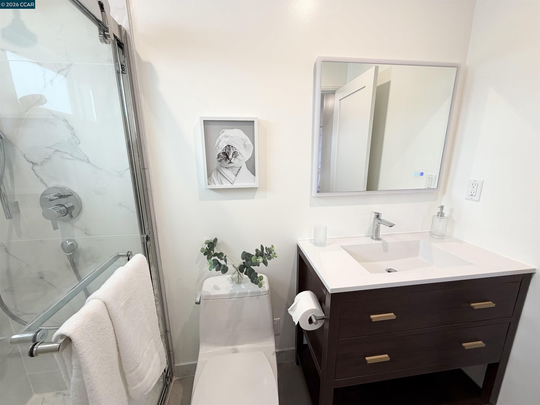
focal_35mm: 14
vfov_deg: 85.7
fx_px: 218
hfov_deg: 102.1
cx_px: 270
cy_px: 202
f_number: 2.2
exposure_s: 1/120
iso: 160
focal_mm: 2.22
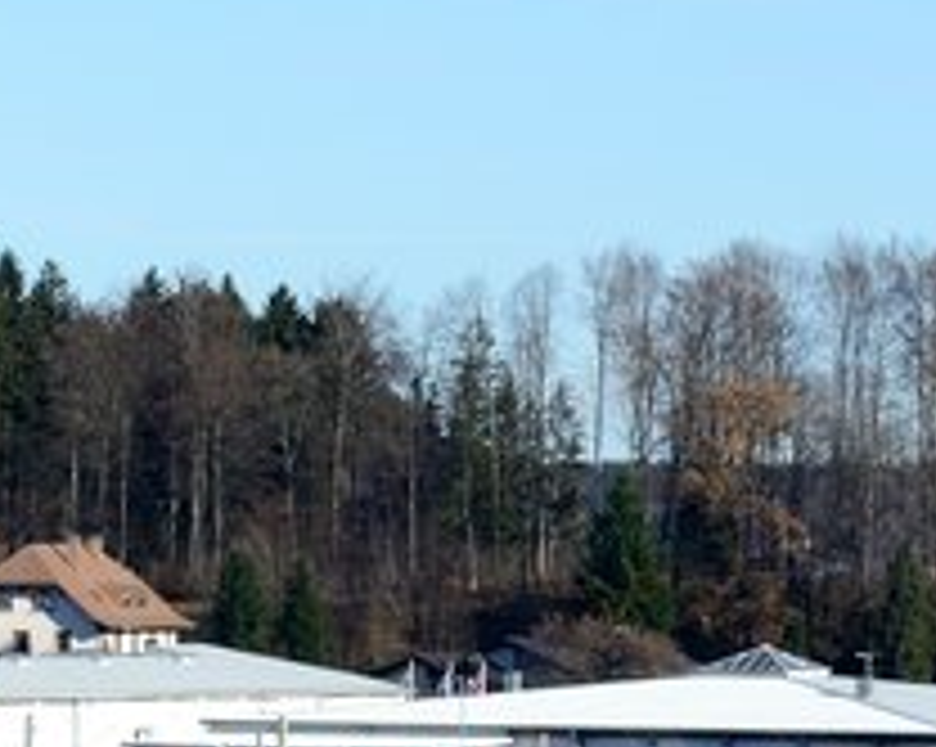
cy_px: 1156
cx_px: -1179
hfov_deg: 4.4
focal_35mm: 434
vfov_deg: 3.5
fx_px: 12011
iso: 200
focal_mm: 80
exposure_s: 1/1250
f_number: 6.3
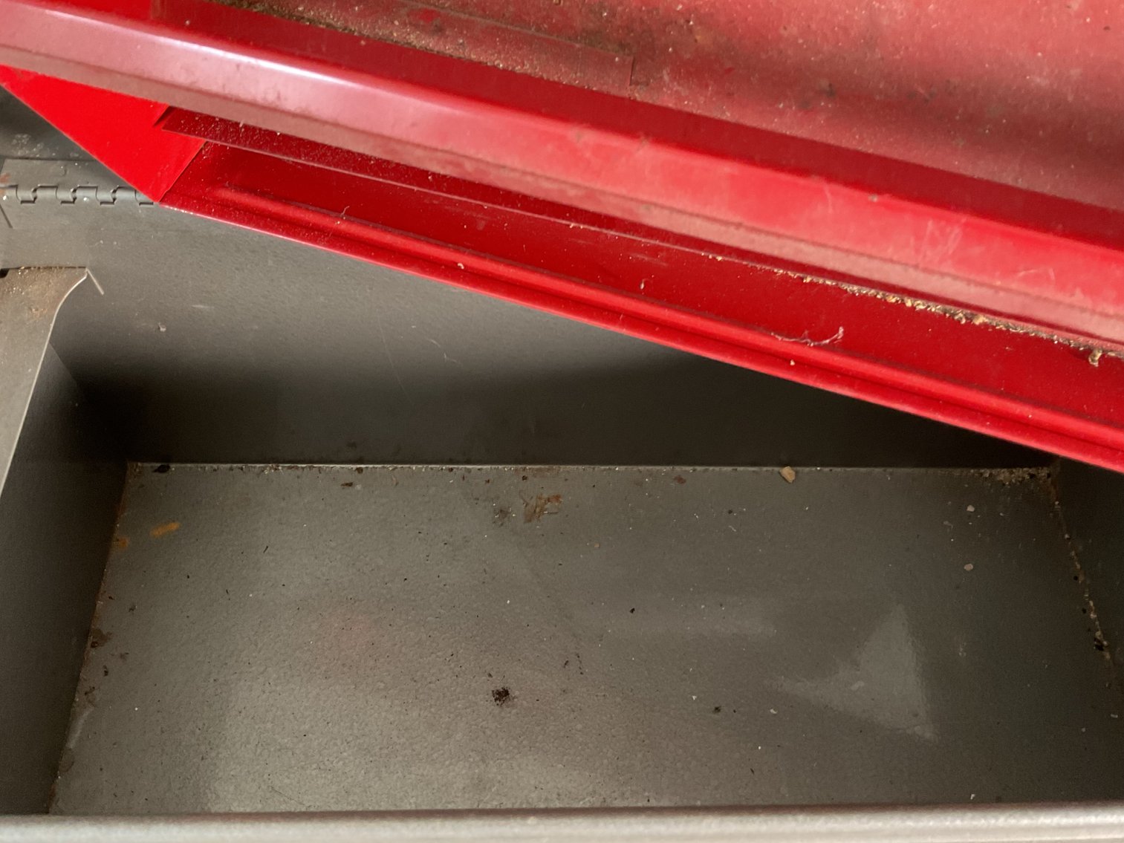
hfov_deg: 61.7
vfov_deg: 48.2
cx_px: 562
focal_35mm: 29
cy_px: 422
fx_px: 942
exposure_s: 1/30
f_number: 1.8
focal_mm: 3
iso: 250
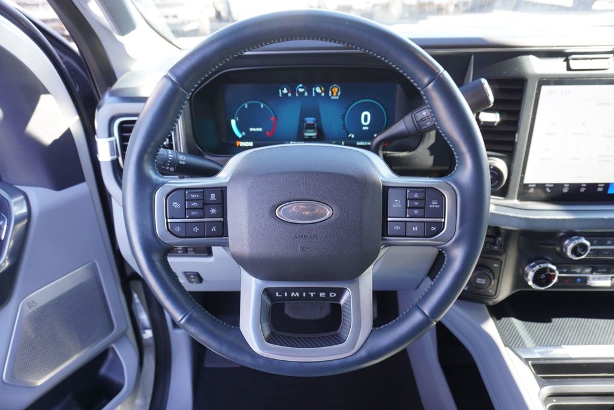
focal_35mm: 24
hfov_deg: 73.7
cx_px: 307
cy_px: 205
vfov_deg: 53.2
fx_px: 410
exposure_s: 1/60
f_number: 4
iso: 320
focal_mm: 16
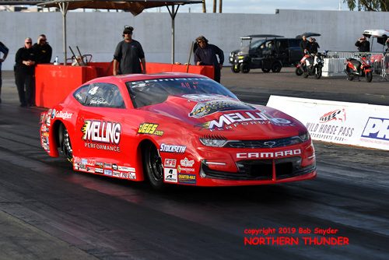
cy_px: 130
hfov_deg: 19.4
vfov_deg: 13.1
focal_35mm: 105
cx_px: 194
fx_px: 1135
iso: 160
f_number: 5.6
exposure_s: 1/1600
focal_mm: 70
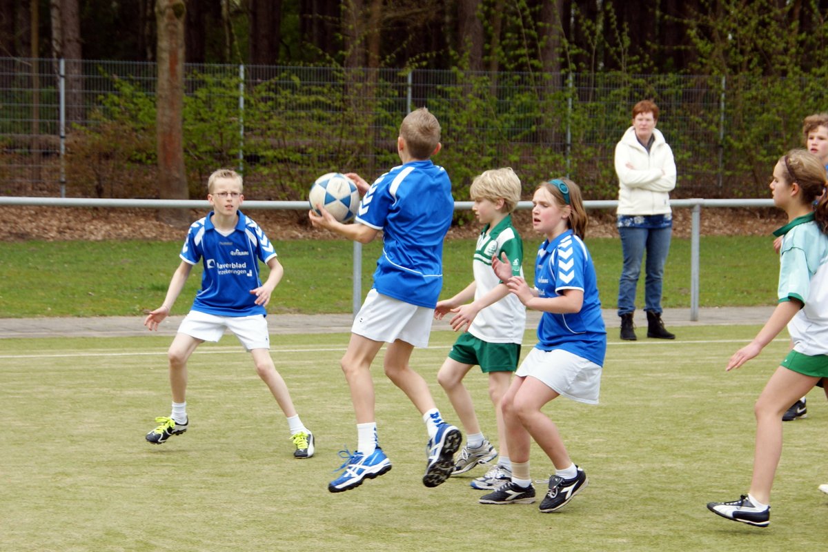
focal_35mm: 90
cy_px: 276
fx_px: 2070
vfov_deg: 15.2
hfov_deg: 22.6
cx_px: 414
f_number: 6.3
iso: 200
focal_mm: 60
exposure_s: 1/320
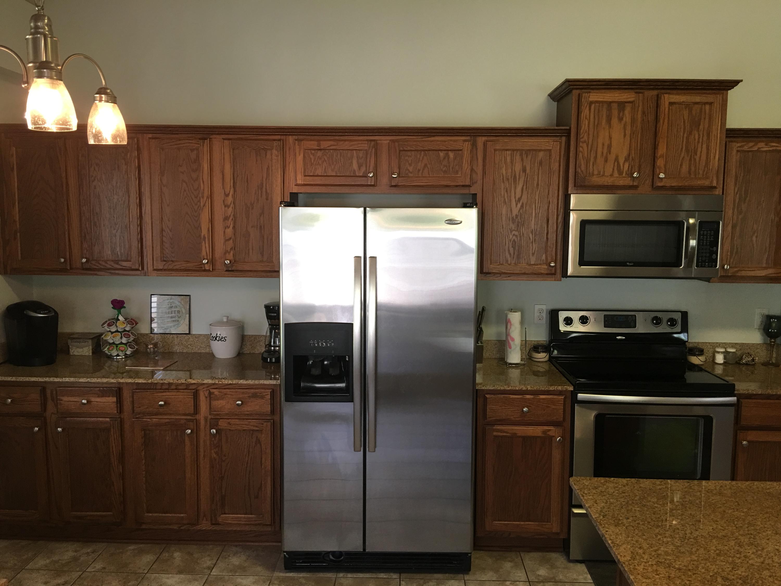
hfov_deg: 61.7
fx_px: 654
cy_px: 293
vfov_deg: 48.2
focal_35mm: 29
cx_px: 390
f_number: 2.2
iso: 50
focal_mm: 4.15
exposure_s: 1/33
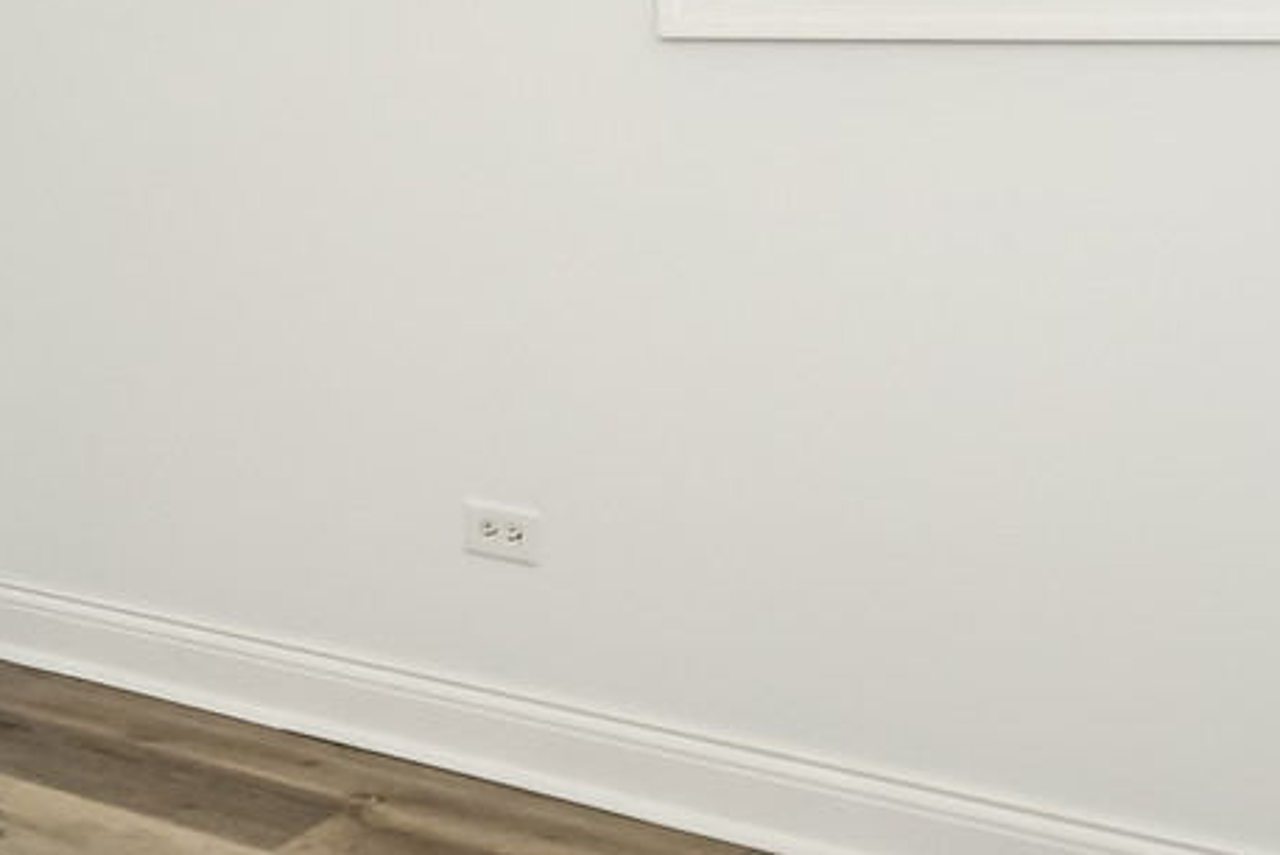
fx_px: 1886
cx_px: 109
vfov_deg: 24.4
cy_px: -3
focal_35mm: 53
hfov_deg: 35.2
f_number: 8
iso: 400
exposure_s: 1/1250
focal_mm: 10
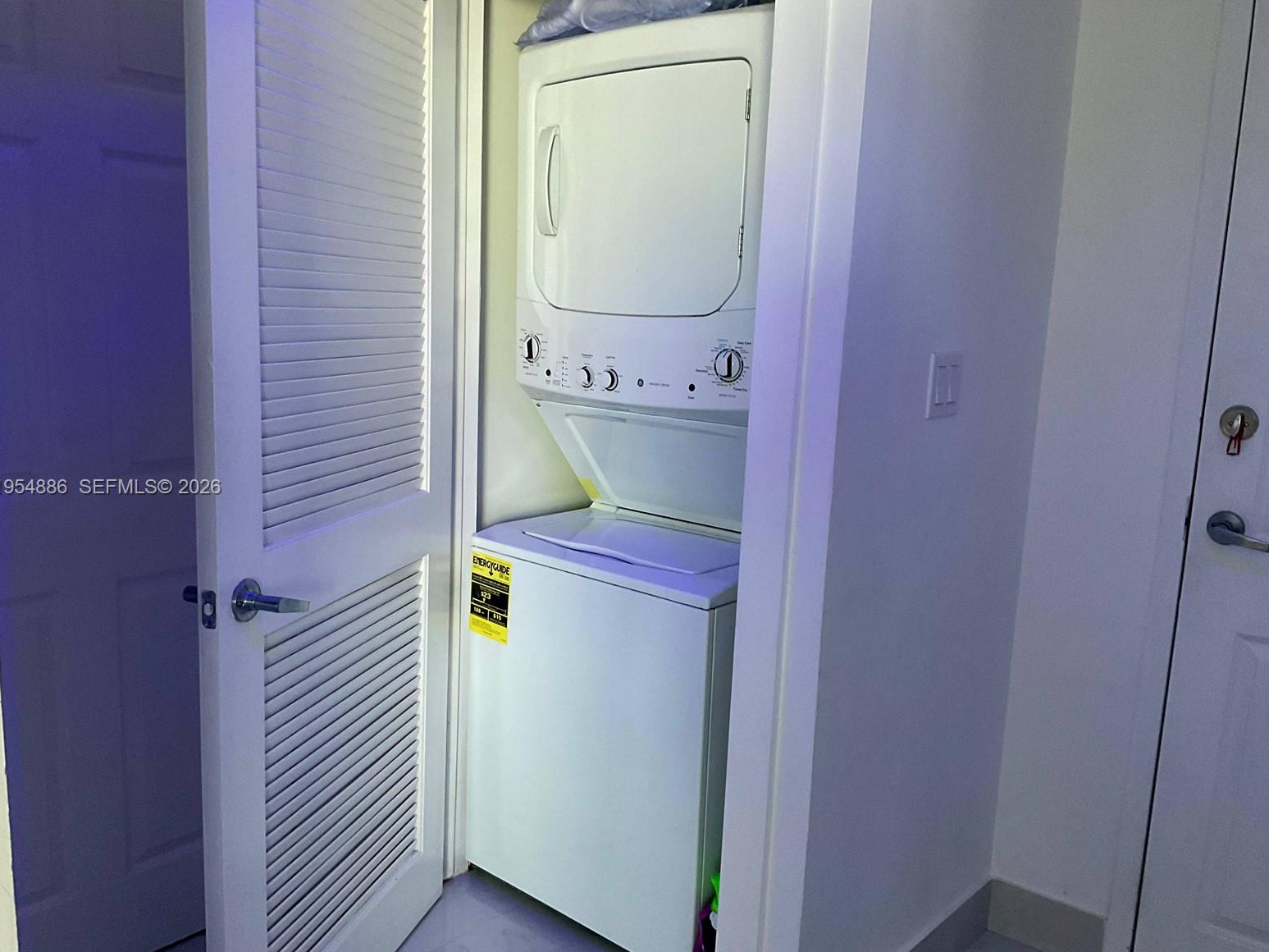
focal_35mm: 30
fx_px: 1100
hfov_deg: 60.0
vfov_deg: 46.8
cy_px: 488
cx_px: 622
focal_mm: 3
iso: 100
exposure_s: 1/60
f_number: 1.8
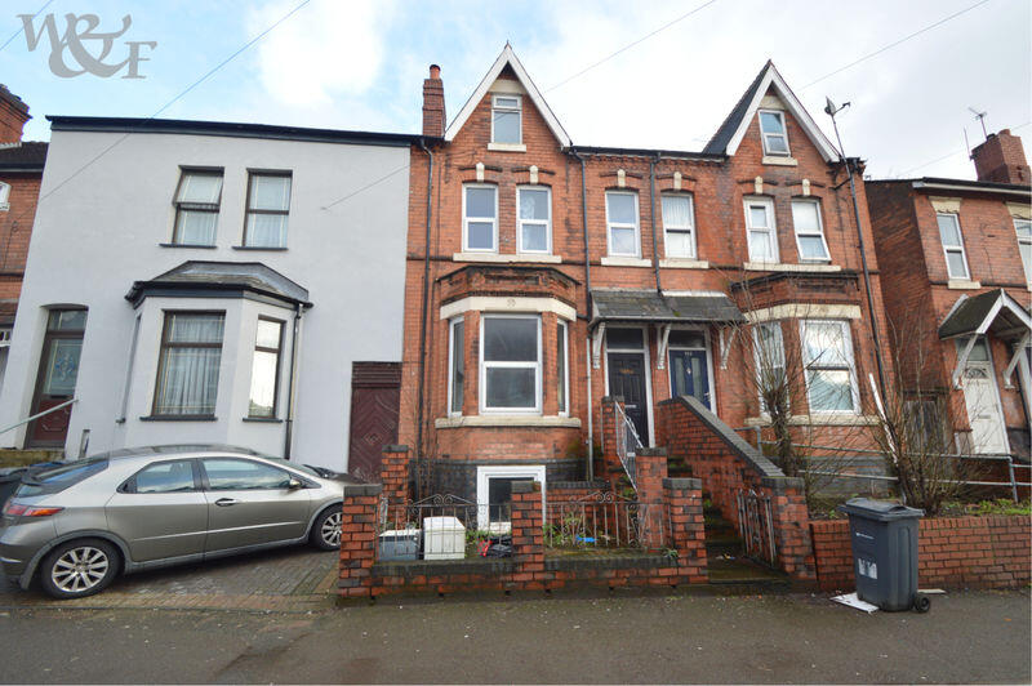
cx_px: 516
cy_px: 343
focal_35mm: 15
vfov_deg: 77.2
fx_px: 430
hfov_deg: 100.4
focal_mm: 10
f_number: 5.6
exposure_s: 1/125
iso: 320
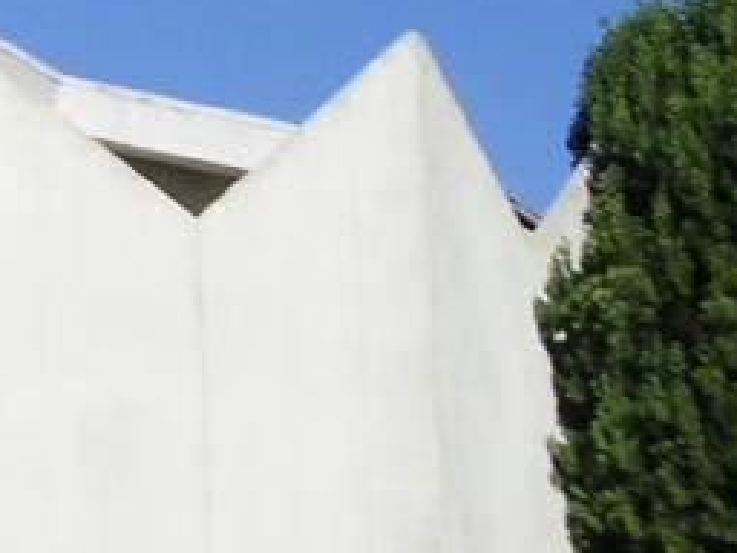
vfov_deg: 7.7
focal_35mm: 190
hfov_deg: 9.5
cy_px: -202
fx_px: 4045
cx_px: -881
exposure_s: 1/750
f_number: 5.6
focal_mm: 7.8
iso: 100
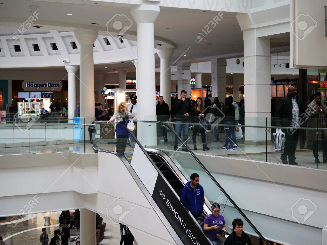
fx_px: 567
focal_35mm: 60
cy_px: 122
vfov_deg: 24.4
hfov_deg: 32.2
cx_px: 164
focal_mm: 30
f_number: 1.4
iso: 200
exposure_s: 1/500
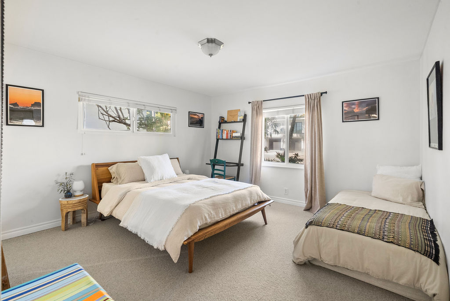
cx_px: 225
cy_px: 150
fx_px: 200
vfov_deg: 73.8
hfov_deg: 96.7
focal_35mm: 16
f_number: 10
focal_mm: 16
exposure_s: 1/6
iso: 1250
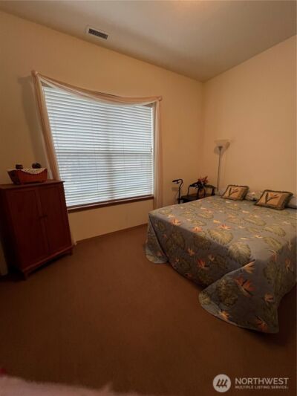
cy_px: 198
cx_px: 148
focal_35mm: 13
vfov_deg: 106.2
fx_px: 149
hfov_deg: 89.9
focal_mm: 1.57
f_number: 1.8
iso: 250
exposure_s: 1/120
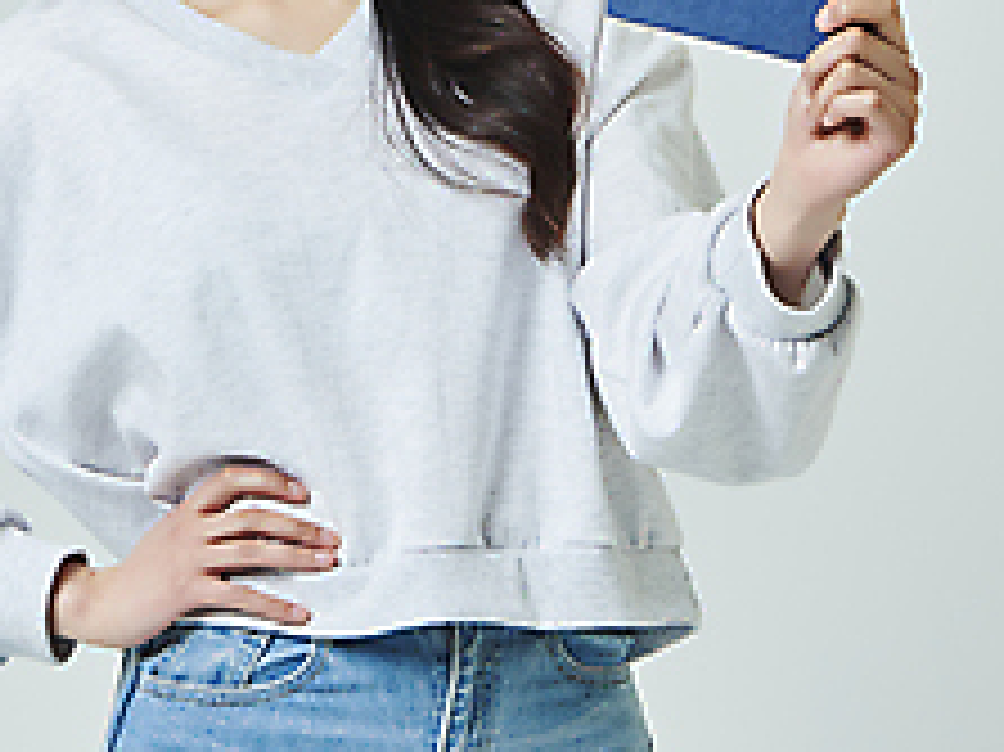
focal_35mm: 181
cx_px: 18
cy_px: -81
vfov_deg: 8.1
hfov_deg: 10.8
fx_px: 5247
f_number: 11
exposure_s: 1/125
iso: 100
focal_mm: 70
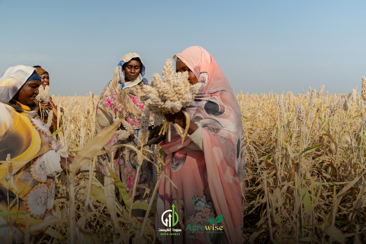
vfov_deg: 35.1
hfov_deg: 50.7
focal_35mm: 38
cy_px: 122
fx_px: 386
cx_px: 183
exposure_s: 1/100
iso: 200
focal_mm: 38
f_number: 4
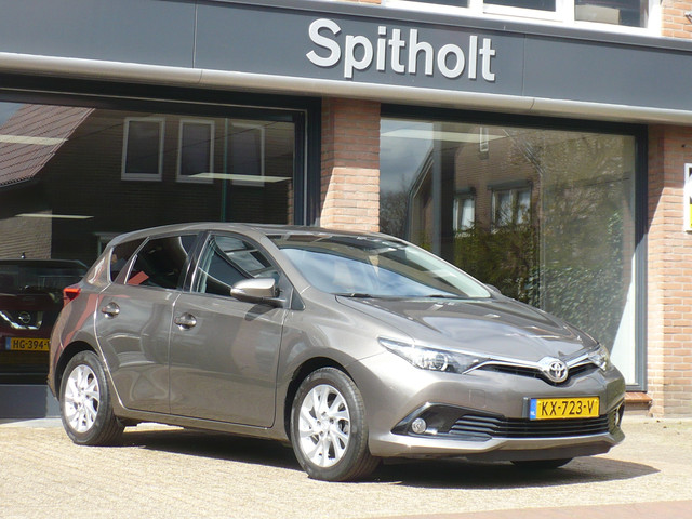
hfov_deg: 22.0
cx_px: 346
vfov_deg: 16.6
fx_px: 1779
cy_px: 260
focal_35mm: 89
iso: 100
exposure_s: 1/500
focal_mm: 9.9
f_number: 3.1
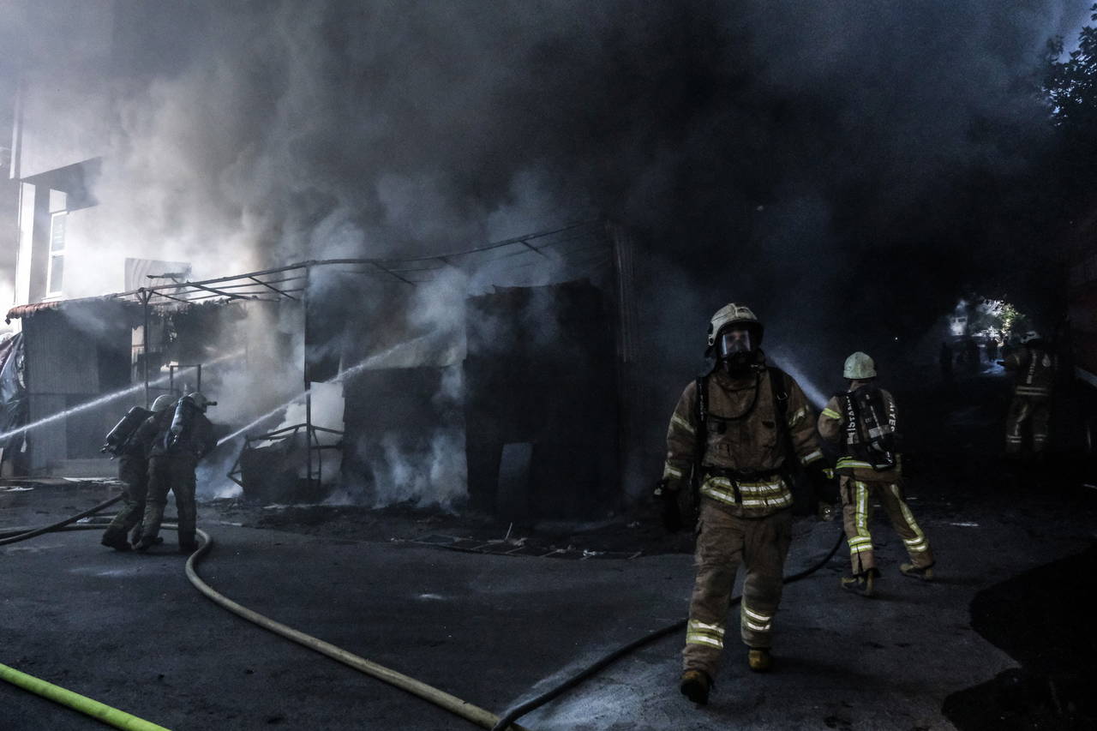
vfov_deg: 53.1
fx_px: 731
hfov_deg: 73.8
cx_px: 548
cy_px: 366
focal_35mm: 24
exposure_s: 1/3200
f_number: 4
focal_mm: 16
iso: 5000
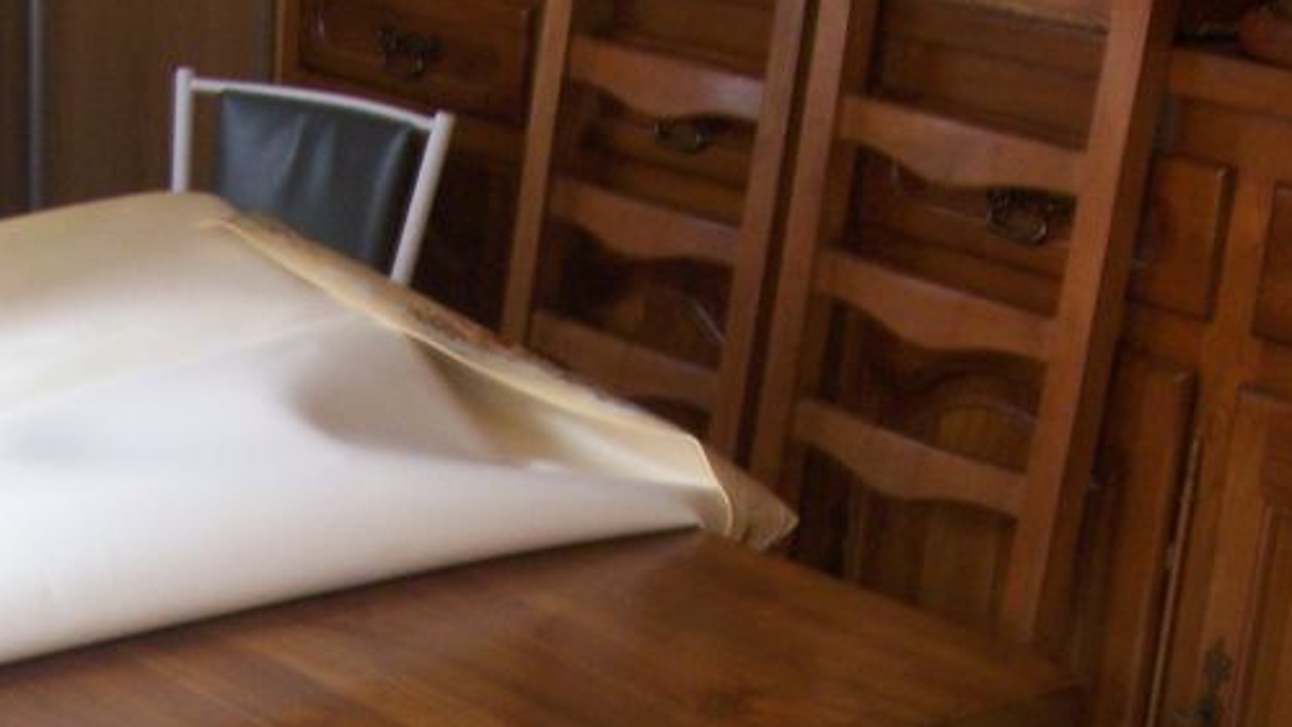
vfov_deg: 14.1
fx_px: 2844
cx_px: 417
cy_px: 877
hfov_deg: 25.4
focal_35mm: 83
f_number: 2.8
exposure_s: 1/8
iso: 160
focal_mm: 6.3
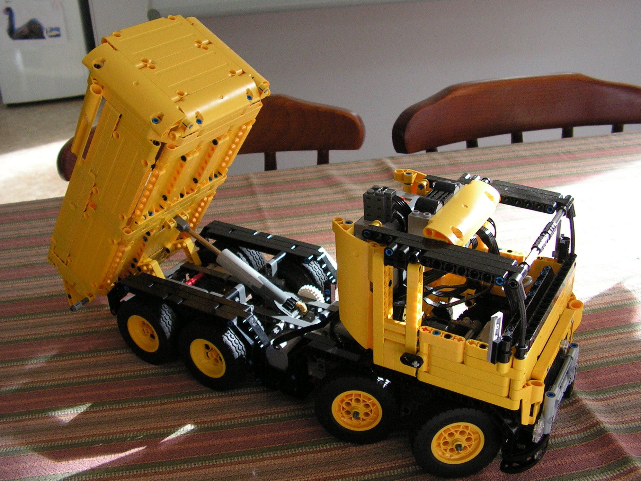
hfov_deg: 47.9
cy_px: 243
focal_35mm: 39
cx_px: 313
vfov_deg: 36.8
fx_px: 722
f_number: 3.2
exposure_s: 1/40
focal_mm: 6.4
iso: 125
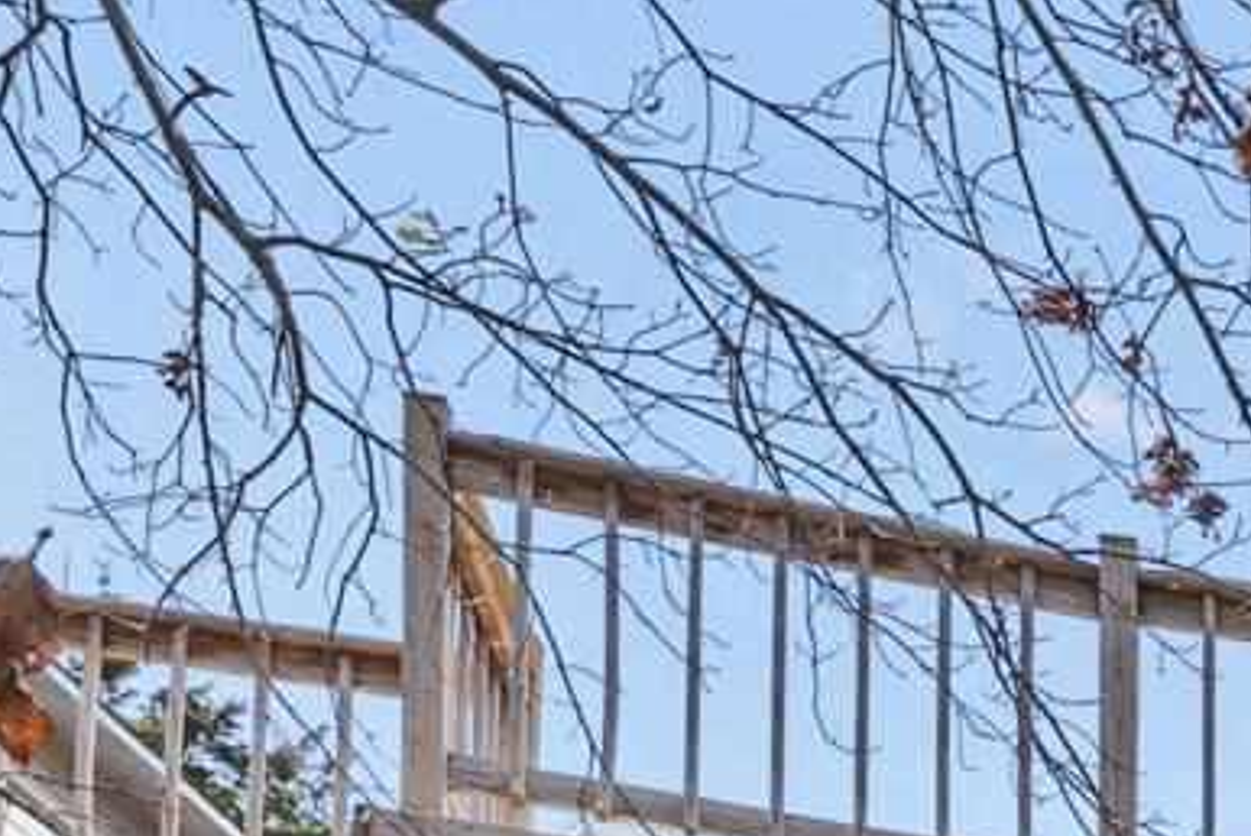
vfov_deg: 10.6
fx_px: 4017
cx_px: 3098
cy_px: 1813
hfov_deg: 12.9
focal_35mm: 116
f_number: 9
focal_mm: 11.9
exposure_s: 1/80
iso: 200
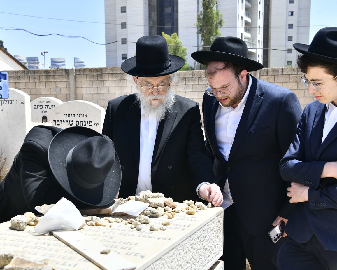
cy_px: 134
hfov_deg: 37.3
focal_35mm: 50
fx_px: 499
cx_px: 143
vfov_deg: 30.3
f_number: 8
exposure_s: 1/320
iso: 125
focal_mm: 44
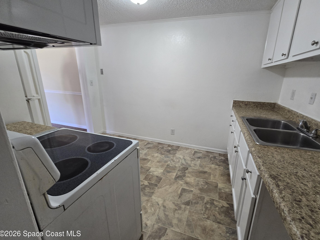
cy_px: 116
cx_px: 171
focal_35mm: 14
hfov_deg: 101.9
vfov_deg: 85.6
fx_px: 129
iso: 250
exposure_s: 1/60
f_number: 2.2
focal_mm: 2.2
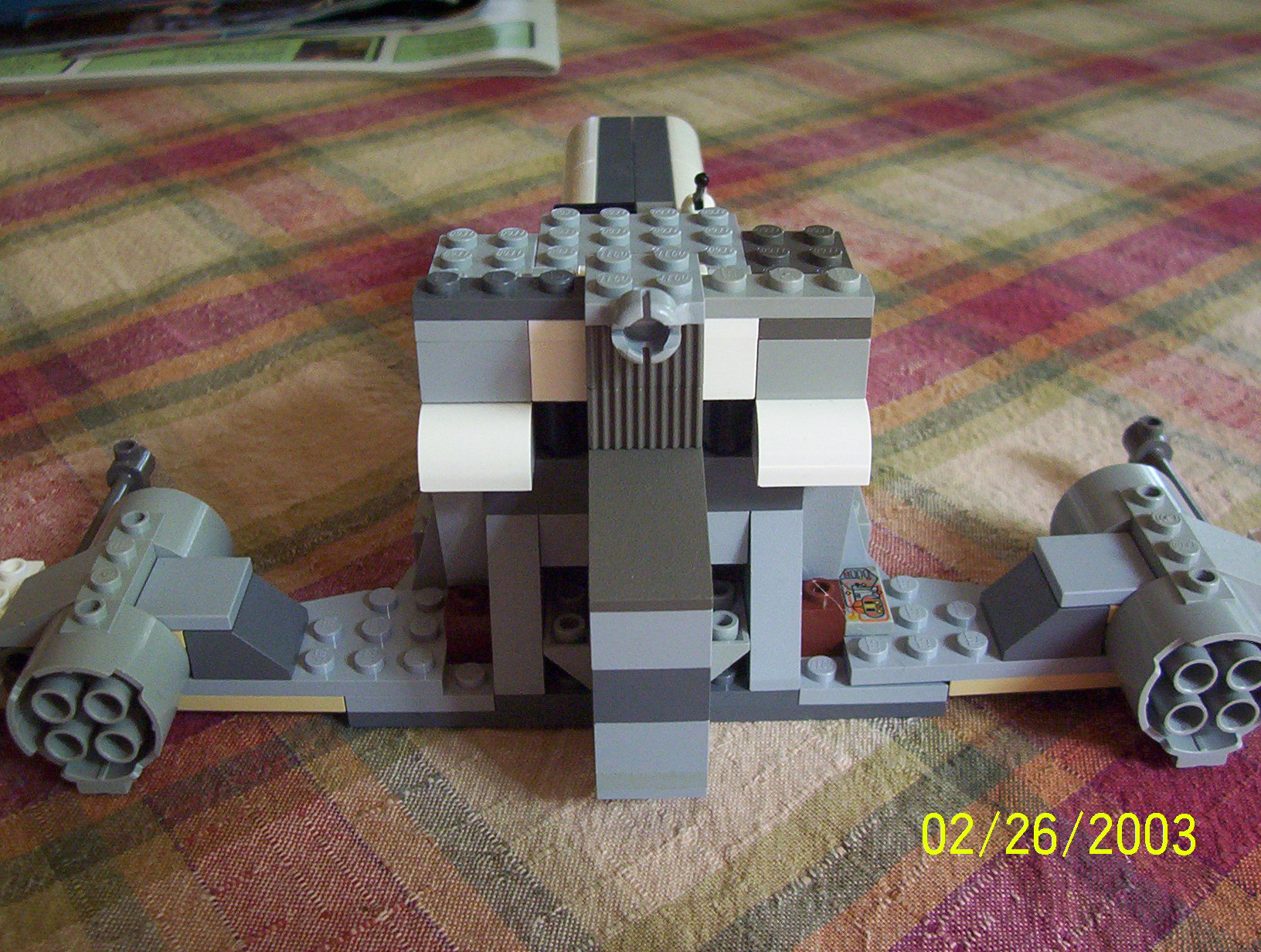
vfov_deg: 33.7
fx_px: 1570
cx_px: 630
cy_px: 476
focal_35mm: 43
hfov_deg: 43.8
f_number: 2.73
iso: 200
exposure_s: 1/69.8
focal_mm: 5.77
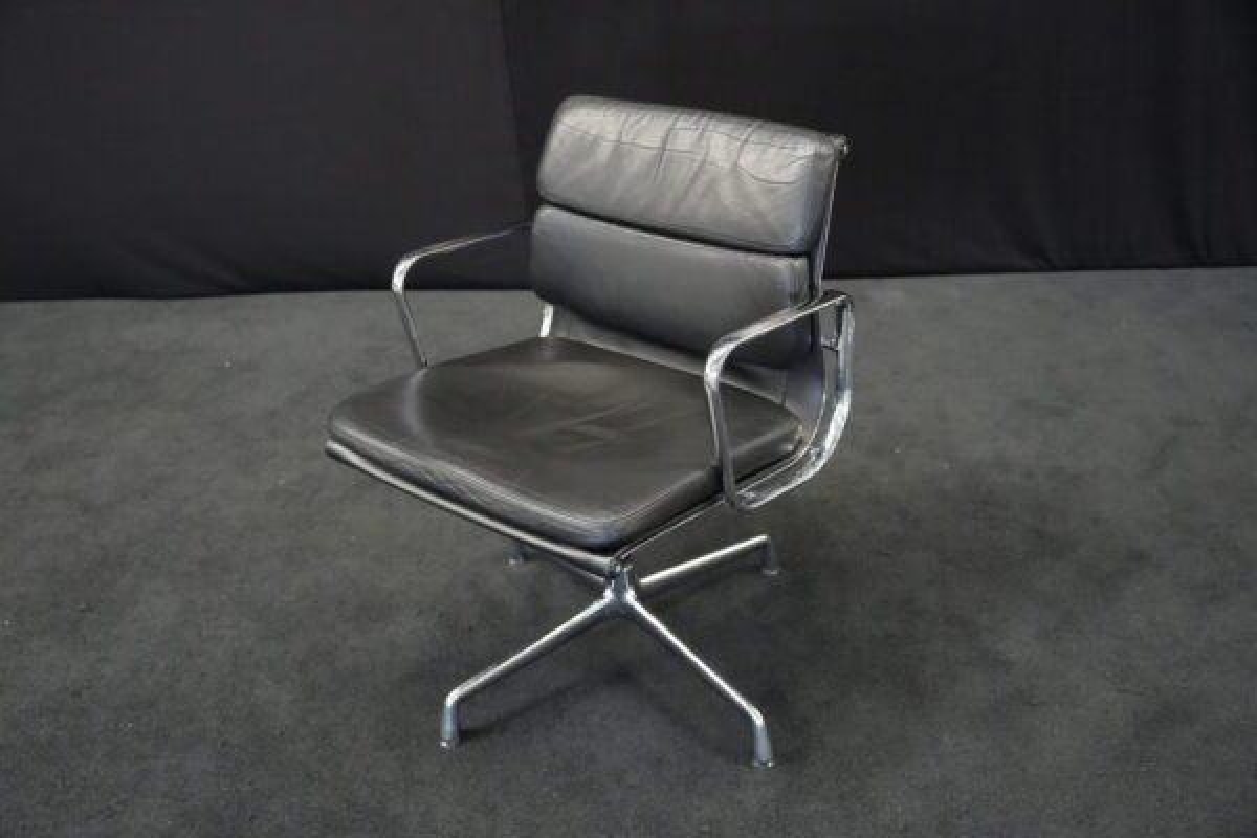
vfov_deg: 40.0
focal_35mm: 33
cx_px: 628
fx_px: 1152
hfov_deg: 57.2
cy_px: 419
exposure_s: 1/160
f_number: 4
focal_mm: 33
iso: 10000
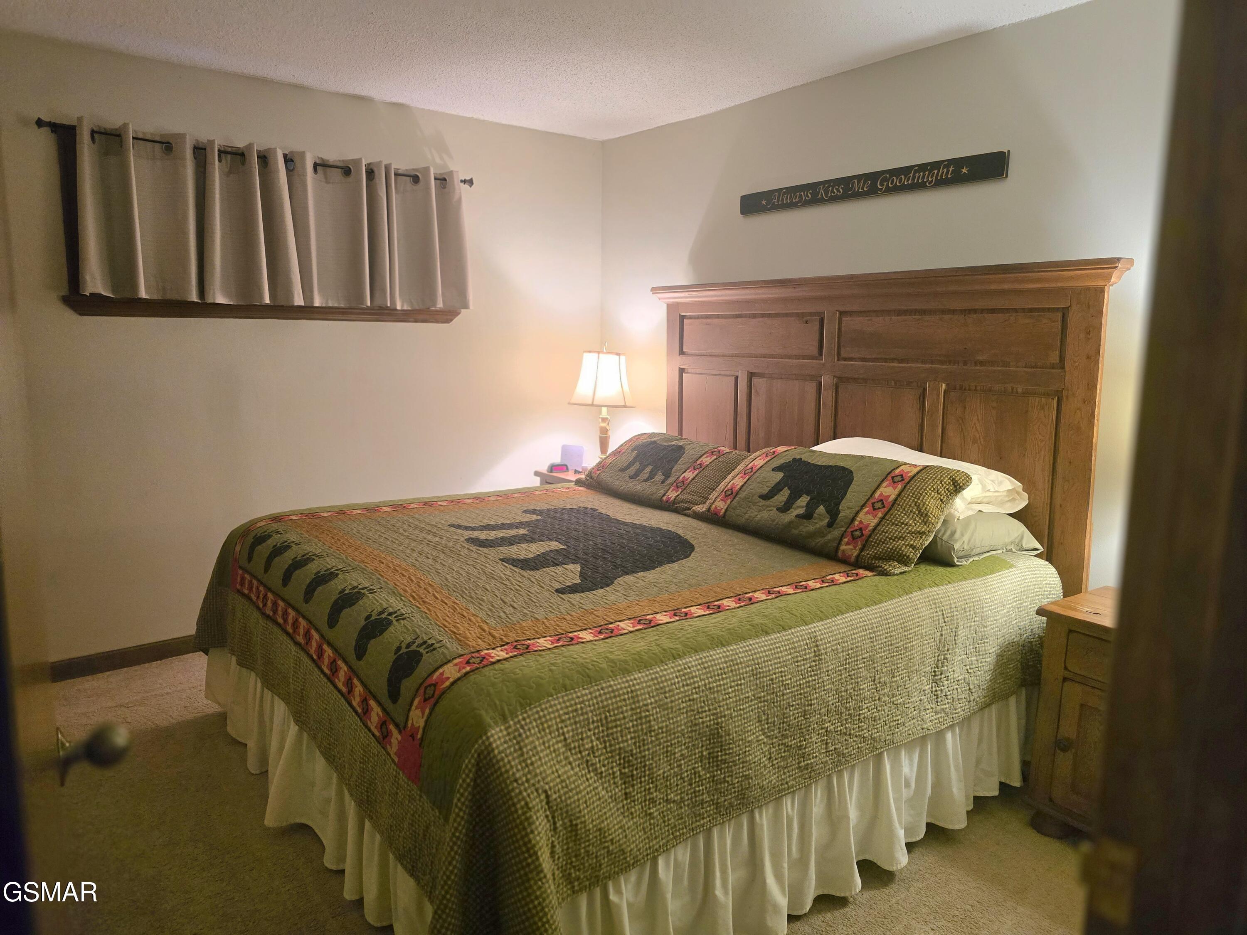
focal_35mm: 23
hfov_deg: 73.9
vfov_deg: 58.9
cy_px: 468
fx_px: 829
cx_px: 624
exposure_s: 1/120
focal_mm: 6.3
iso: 800
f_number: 1.7
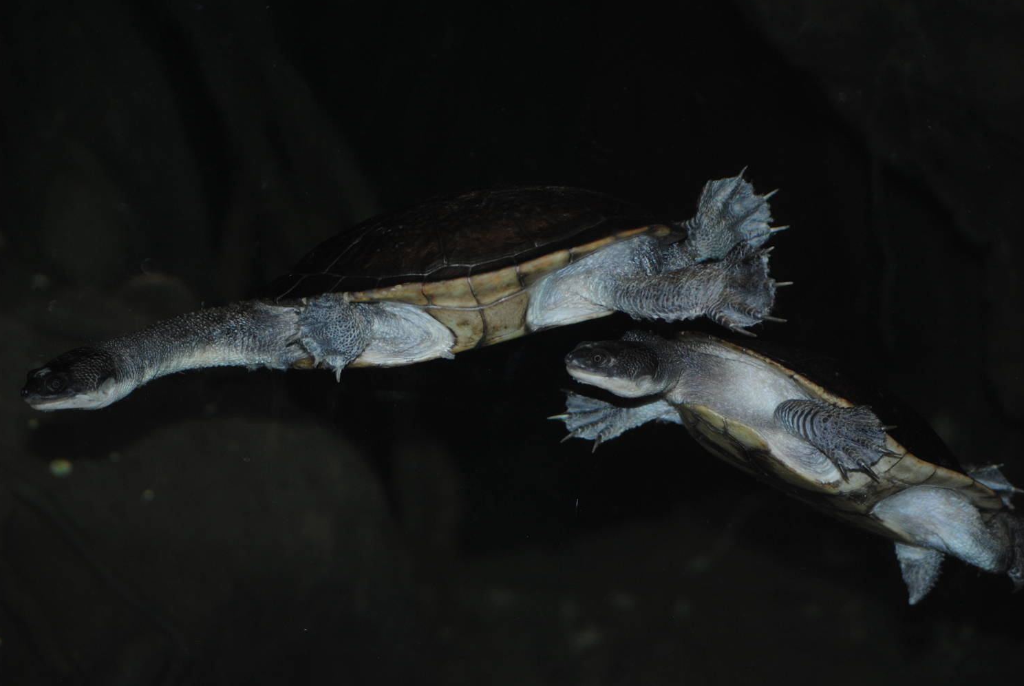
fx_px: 2848
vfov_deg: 13.7
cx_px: 525
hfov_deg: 20.4
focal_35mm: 100
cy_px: 341
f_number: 4.2
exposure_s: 1/60
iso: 200
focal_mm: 62
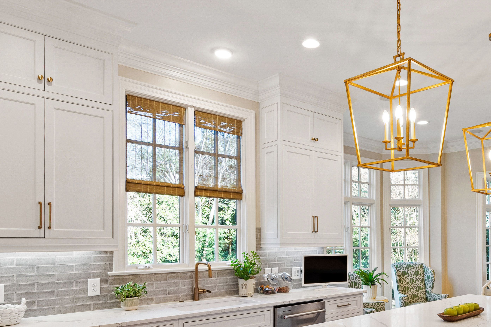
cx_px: 336
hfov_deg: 60.2
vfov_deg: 42.4
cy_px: 240
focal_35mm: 30
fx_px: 409
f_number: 8
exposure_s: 1/2.5
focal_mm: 10
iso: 100
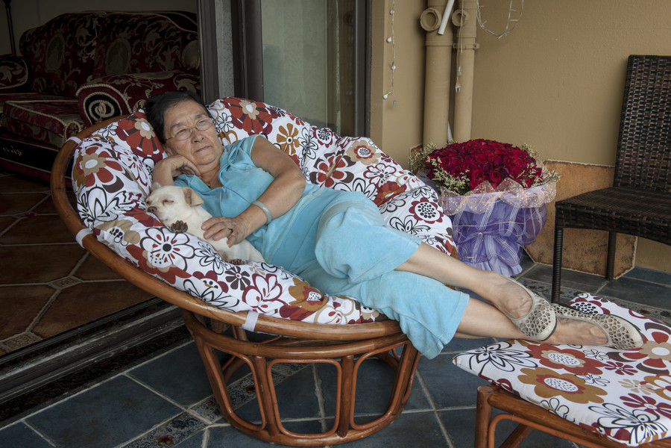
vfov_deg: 38.9
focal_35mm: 34
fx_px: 634
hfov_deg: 55.8
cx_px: 336
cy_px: 224
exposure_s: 1/30
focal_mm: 34
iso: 100
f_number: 10
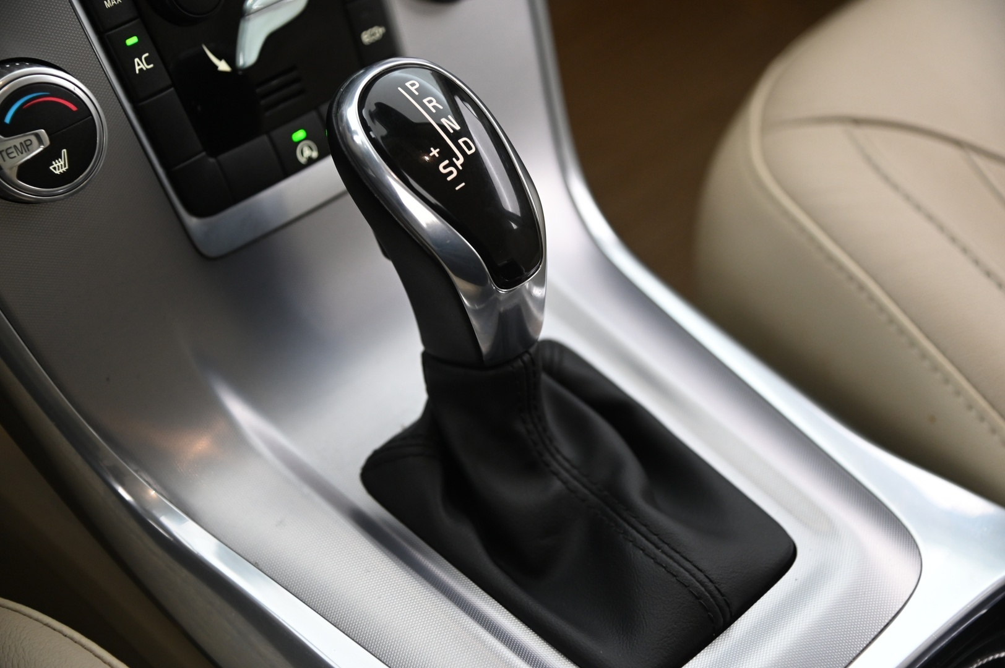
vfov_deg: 24.6
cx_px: 502
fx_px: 1534
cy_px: 334
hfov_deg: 36.3
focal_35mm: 55
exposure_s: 1/15
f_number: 4
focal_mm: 55
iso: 2000
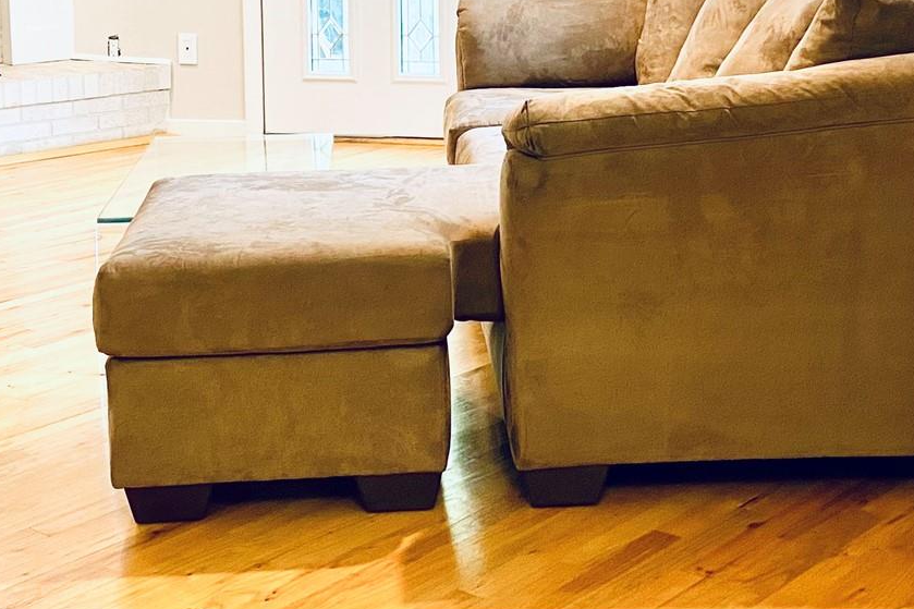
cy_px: 40
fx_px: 1675
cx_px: 477
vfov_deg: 20.1
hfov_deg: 30.5
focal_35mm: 66
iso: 125
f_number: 1.8
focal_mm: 4.25
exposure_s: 1/60
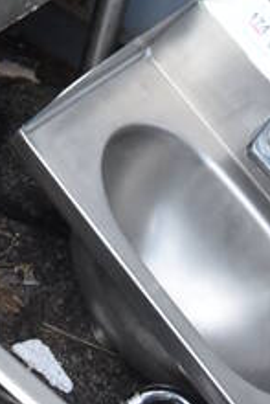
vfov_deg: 16.2
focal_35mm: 112
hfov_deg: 11.3
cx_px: -241
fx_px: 1258
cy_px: -251
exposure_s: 1/125
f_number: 5.6
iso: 400
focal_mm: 18
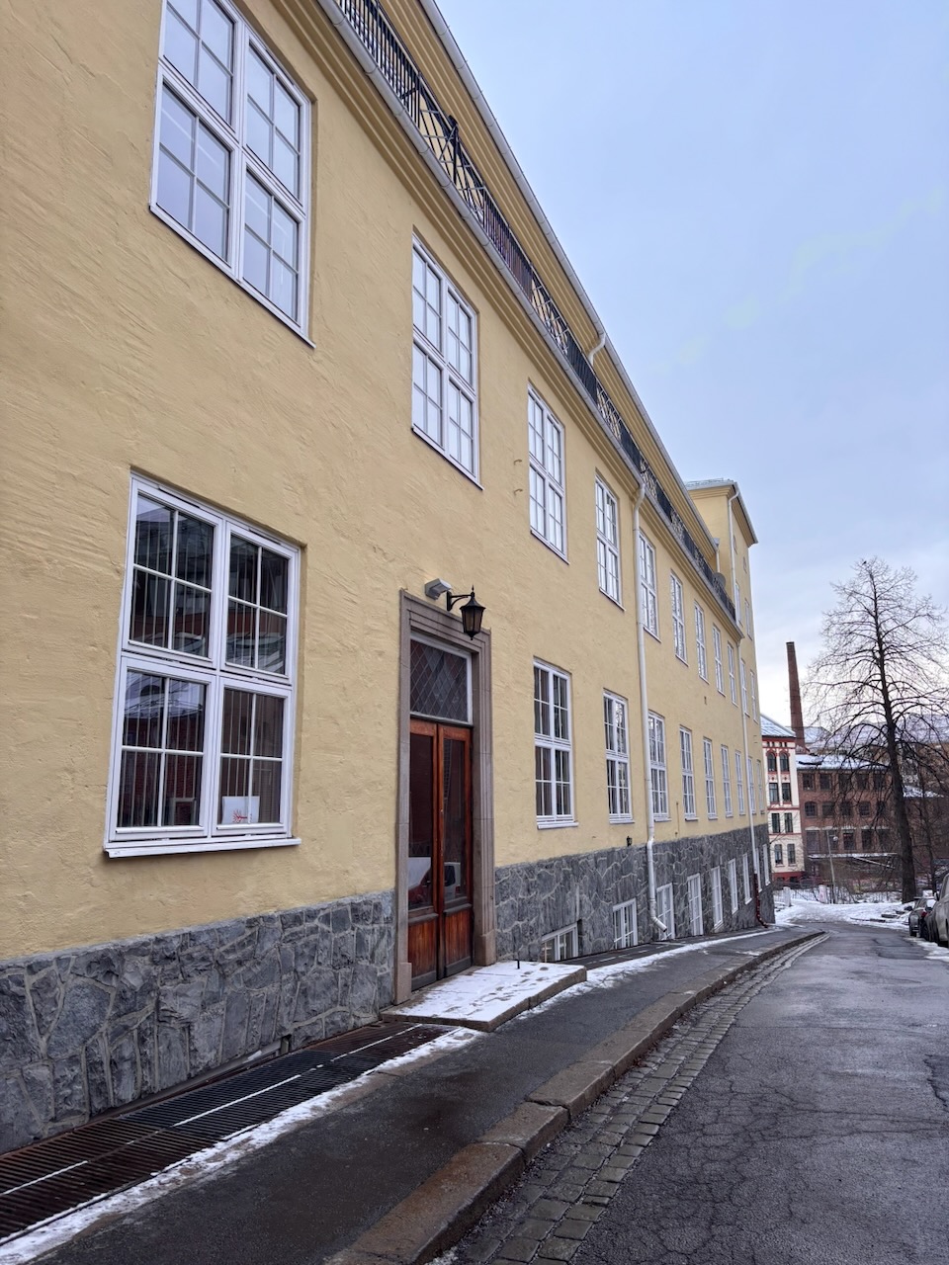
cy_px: 632
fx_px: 950
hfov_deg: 53.1
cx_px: 474
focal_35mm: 26
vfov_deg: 67.3
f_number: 1.6
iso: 40
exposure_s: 1/216
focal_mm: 5.96
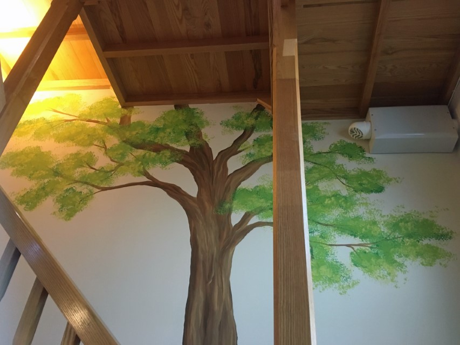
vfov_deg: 48.2
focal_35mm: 29
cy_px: 172
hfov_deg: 61.7
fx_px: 385
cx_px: 230
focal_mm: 4.15
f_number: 2.2
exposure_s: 1/33
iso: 200
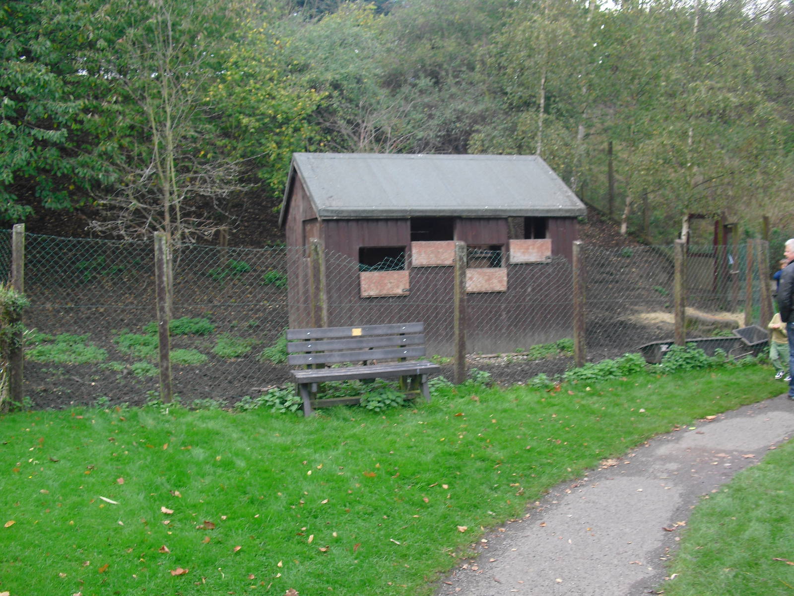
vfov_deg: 39.7
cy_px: 298
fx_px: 826
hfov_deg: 51.4
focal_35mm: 36
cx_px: 397
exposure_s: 1/80
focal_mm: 6.3
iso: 100
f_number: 3.1
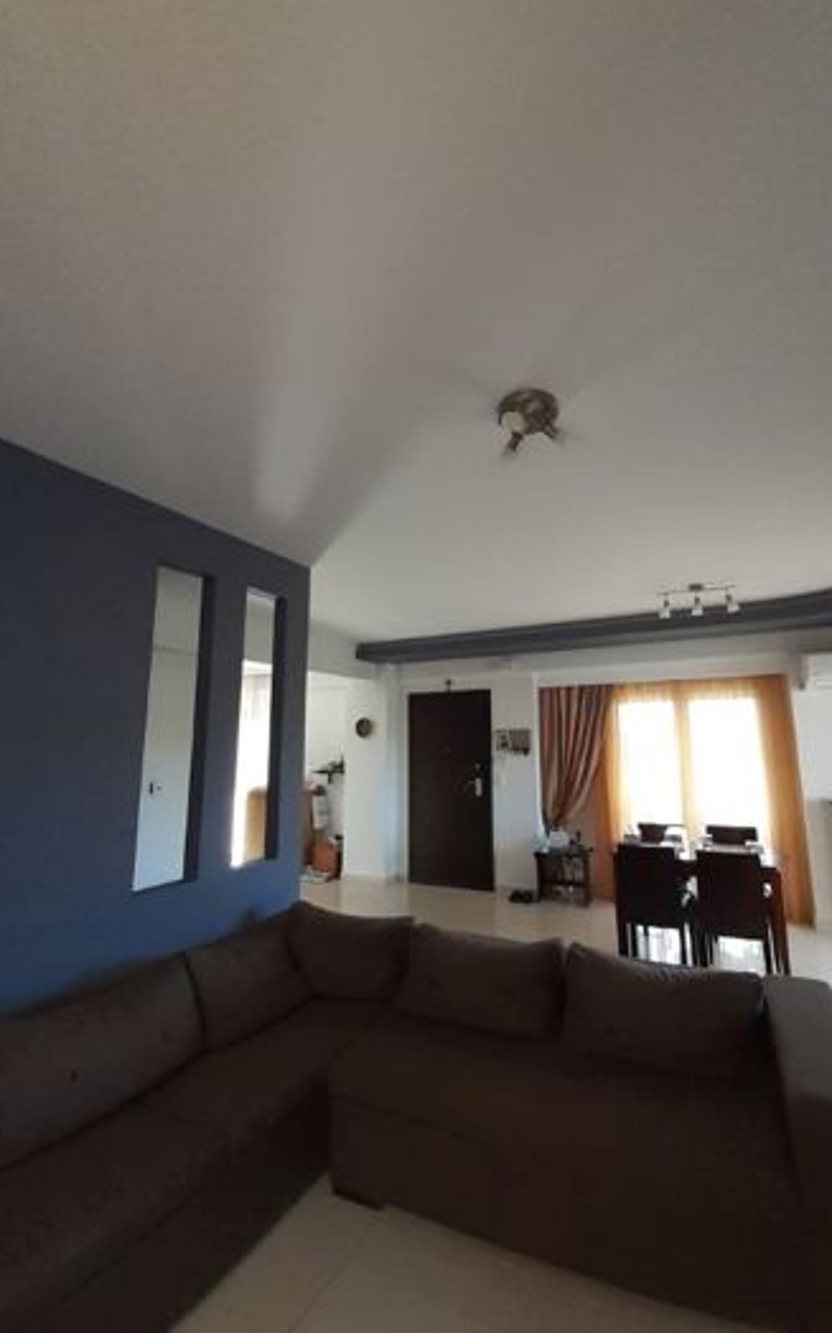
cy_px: 664
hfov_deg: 78.2
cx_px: 469
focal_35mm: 14
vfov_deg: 105.3
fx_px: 508
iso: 200
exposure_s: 1/33
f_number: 2.2
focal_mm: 1.13
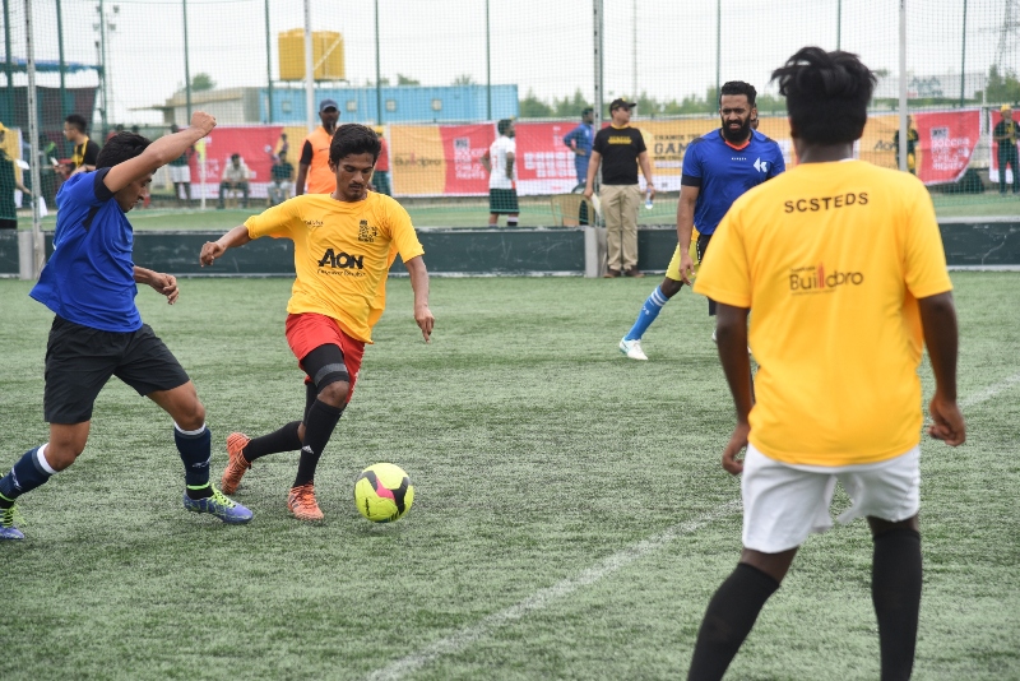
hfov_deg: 17.1
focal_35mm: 120
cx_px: 510
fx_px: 3401
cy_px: 340
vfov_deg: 11.4
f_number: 5
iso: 640
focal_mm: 120
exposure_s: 1/1600
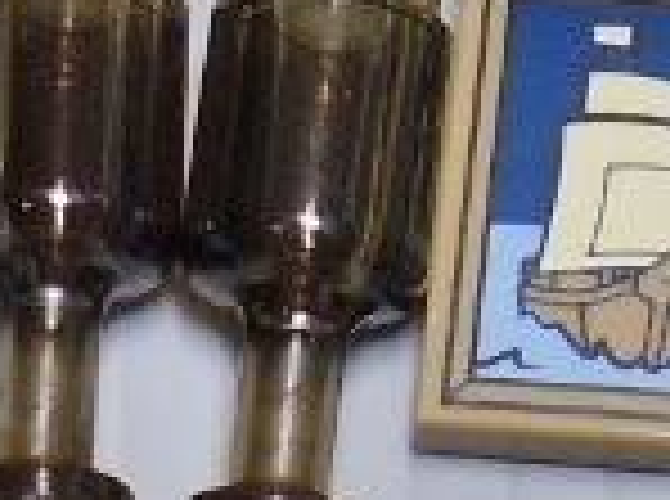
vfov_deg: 5.4
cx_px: 342
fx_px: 5233
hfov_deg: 7.3
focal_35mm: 271
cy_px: 595
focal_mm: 10.6
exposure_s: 1/25
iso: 200
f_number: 4
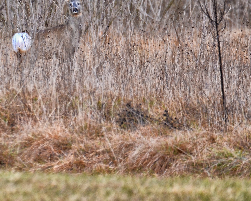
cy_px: 75
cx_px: 10
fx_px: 12593
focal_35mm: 1695
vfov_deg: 0.9
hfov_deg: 1.1
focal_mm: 600
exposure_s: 1/500
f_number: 6.3
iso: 800
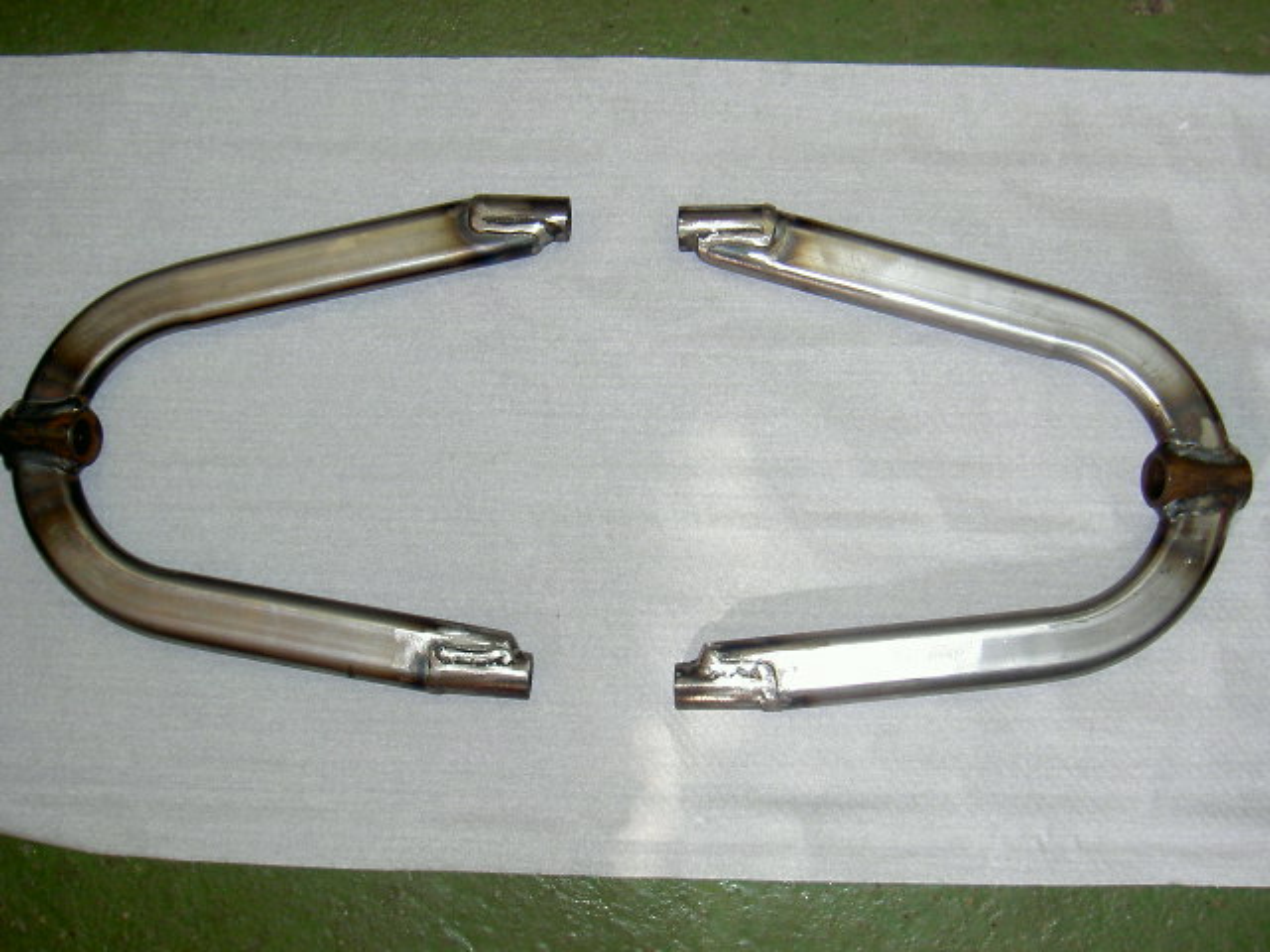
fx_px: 1614
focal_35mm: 44
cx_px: 635
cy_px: 476
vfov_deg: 32.9
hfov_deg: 42.9
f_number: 2.9
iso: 100
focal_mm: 9
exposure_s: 1/64.1
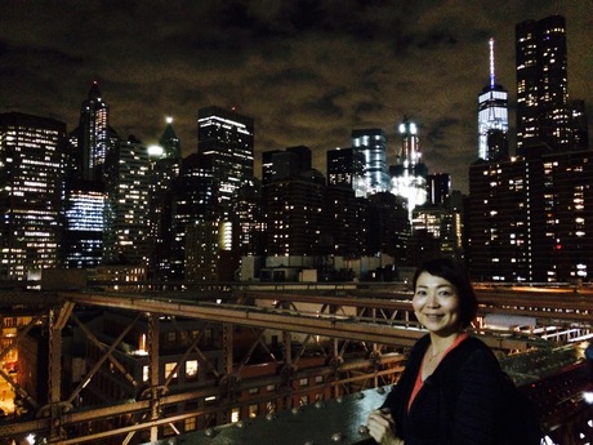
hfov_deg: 61.7
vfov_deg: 48.2
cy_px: 222
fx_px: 497
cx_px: 296
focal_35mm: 29
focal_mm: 4.15
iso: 1600
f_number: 2.2
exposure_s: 1/15
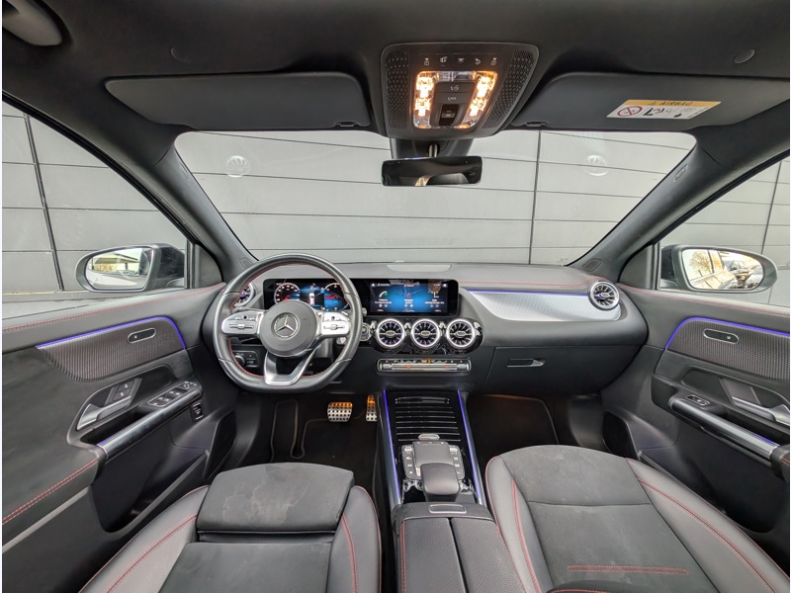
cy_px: 296
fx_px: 274
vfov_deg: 94.5
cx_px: 396
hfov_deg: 110.5
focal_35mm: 12
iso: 58
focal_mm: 2.23
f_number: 1.95
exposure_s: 1/66.7
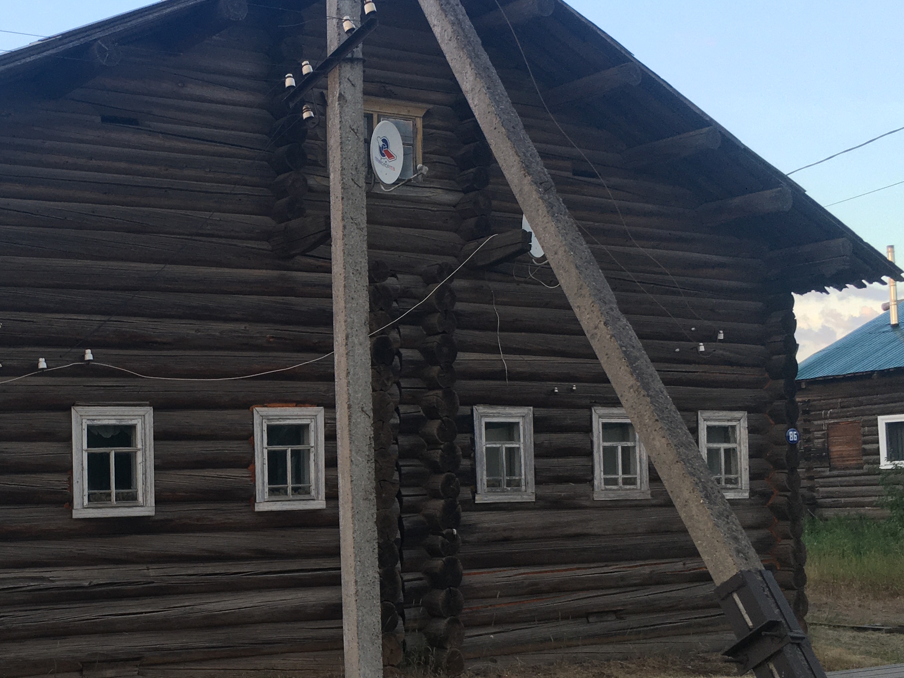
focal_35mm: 53
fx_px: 1384
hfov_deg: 35.2
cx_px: 209
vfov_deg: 27.4
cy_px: 454
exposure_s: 1/100
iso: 32
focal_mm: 4.15
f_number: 2.2
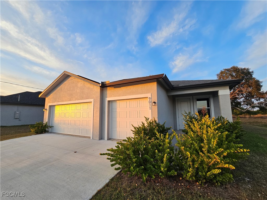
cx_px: 134
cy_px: 100
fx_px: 100
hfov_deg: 106.2
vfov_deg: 89.9
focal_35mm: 13
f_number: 2.2
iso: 64
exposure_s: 1/262
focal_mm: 2.2
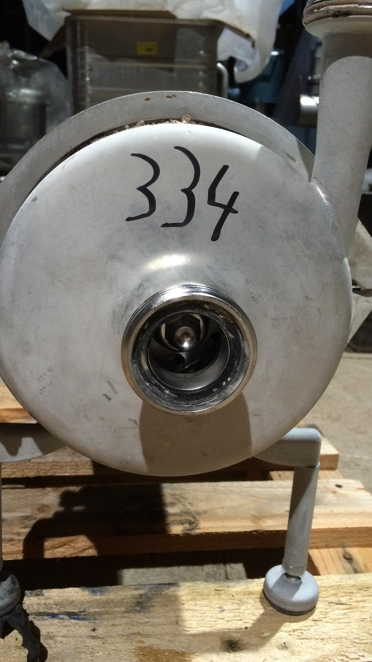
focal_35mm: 32
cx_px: 170
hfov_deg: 36.6
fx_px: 561
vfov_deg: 61.0
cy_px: 330
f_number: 2.2
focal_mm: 4.15
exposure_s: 1/33
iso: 320
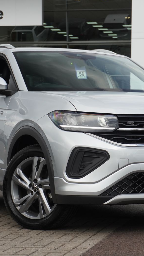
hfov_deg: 10.9
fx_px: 753
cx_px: 82
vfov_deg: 19.3
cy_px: 126
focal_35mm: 111
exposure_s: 1/750
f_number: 5.6
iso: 500
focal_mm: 46
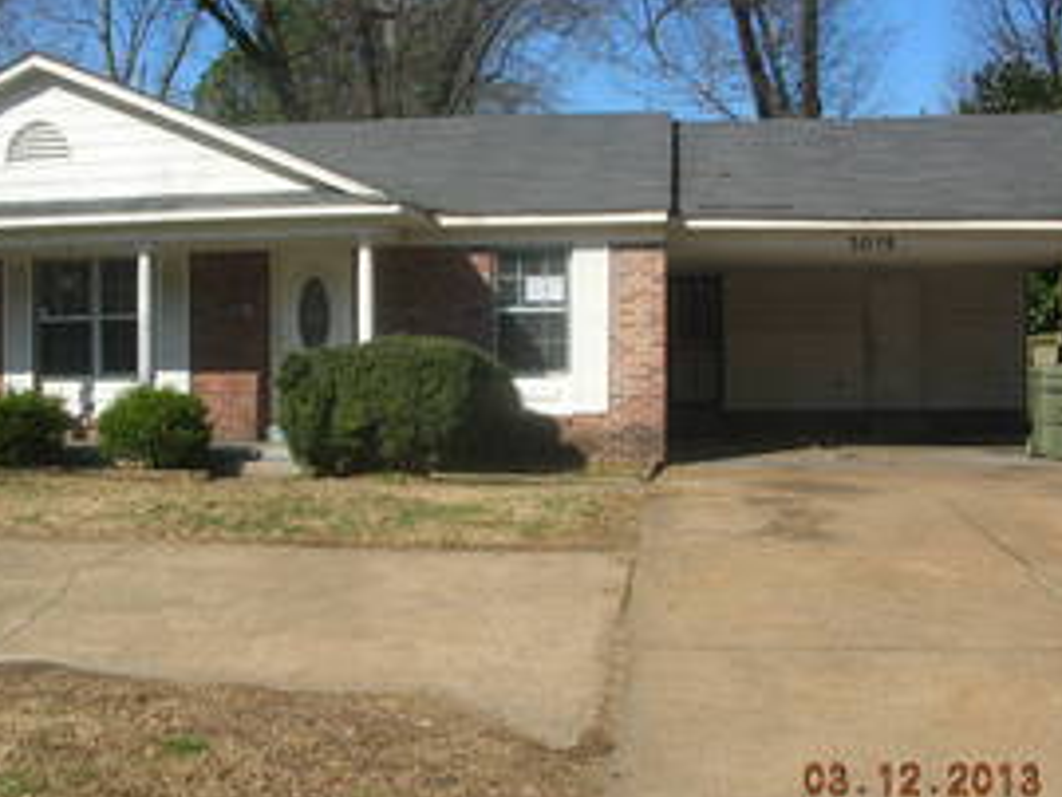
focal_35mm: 45
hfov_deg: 42.0
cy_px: 375
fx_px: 1381
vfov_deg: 32.2
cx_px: 466
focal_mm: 5.8
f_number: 5.6
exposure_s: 1/286
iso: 50
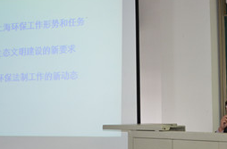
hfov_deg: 28.6
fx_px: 446
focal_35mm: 71
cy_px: 63
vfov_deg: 19.0
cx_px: 119
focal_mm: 24
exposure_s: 1/60
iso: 560
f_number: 3.8
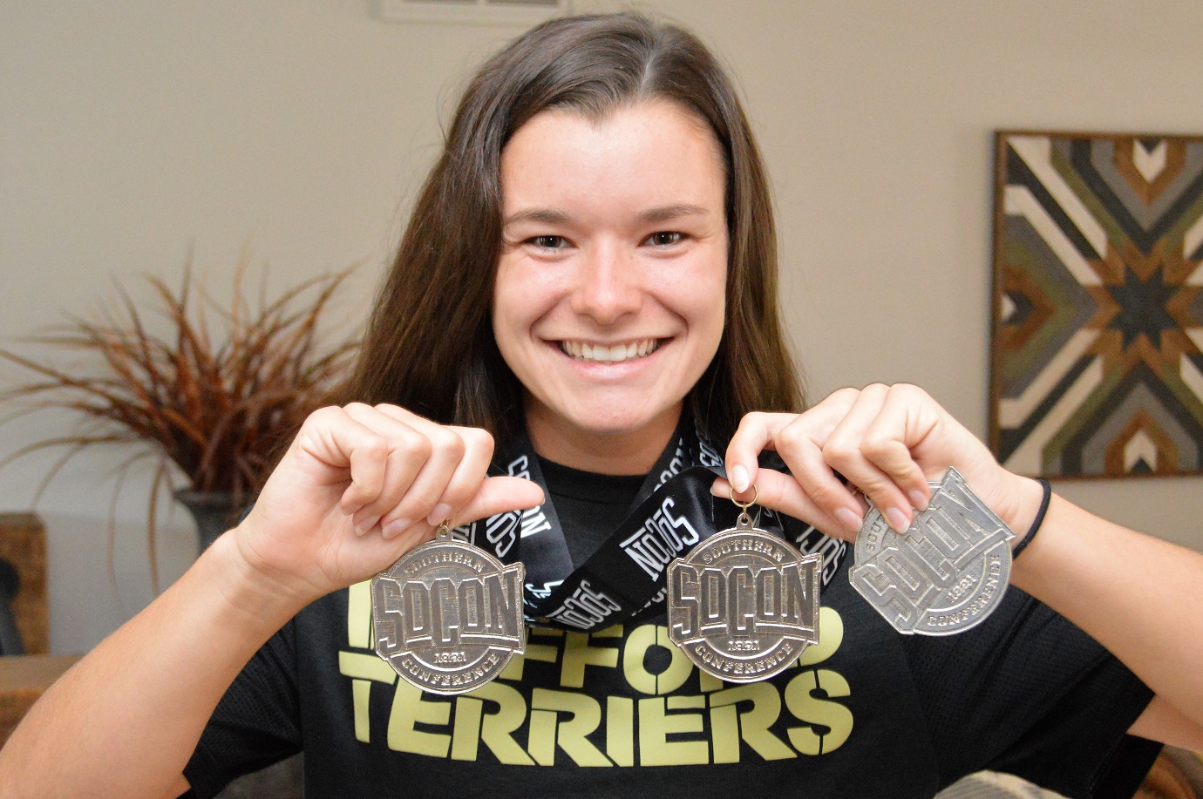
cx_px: 602
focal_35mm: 45
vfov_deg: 29.8
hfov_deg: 43.6
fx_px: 1502
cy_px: 400
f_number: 4.5
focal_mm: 30
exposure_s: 1/30
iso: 3200
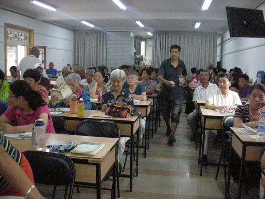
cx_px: 132
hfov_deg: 52.6
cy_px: 100
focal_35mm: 35
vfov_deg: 40.7
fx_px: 268
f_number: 2.8
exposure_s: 1/131
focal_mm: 5.8
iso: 1600
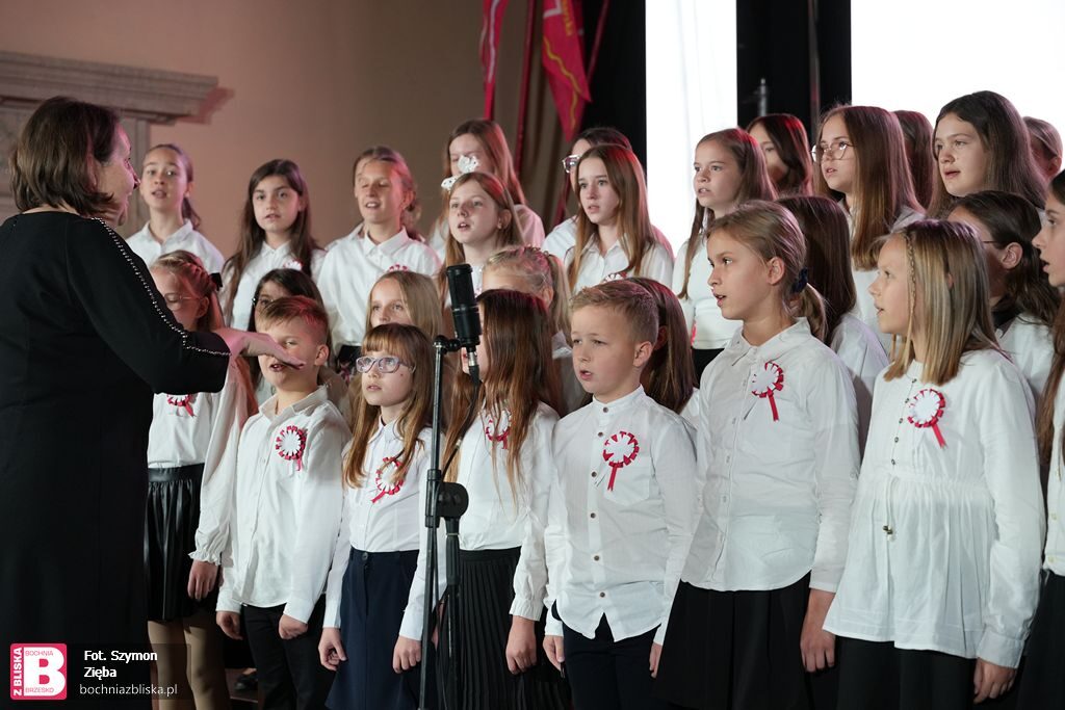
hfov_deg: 28.8
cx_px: 532
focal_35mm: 70
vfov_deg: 19.5
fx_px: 2071
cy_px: 355
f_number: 4
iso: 1600
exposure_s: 1/160
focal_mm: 70
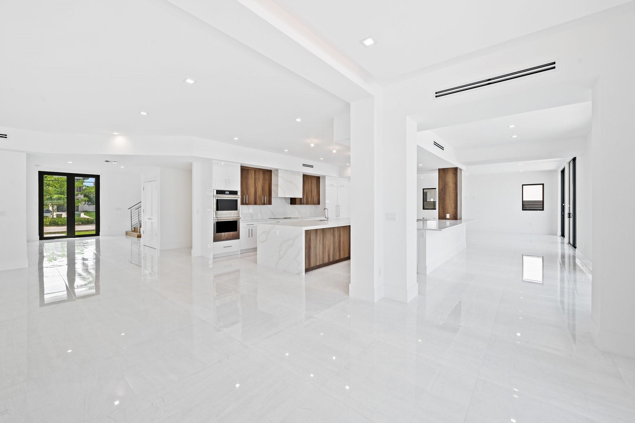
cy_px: 212
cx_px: 318
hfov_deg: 104.3
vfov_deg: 81.1
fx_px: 247
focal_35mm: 14
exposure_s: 1/20
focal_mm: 14
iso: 200
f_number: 8
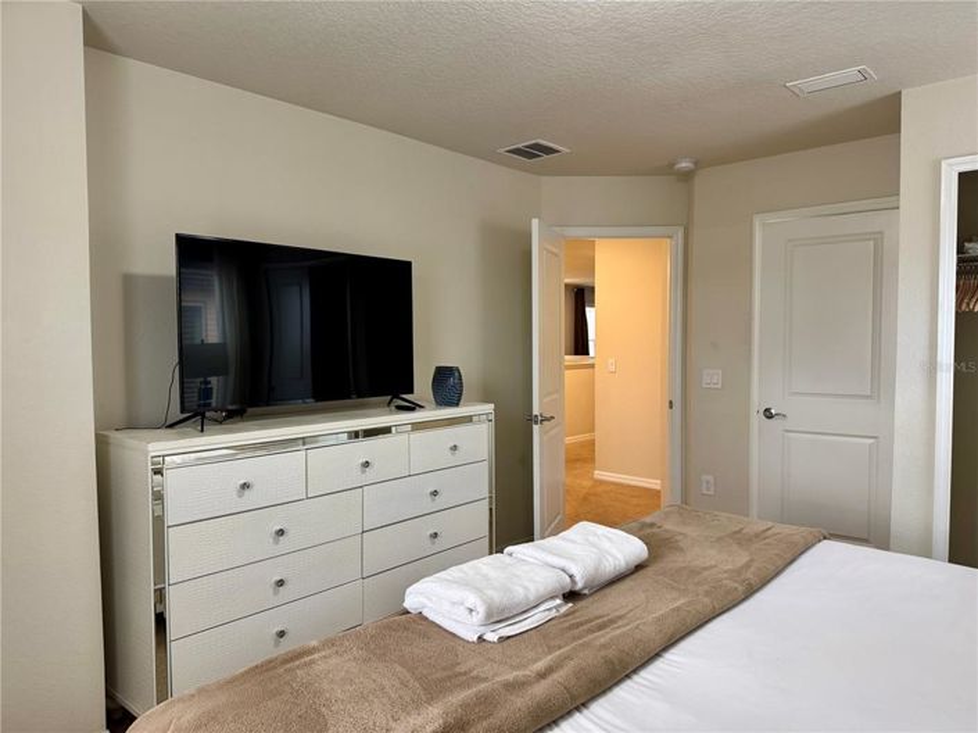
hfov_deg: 71.6
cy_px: 366
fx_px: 678
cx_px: 489
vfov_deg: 56.8
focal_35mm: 24
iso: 160
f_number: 1.78
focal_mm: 6.76
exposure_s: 1/60
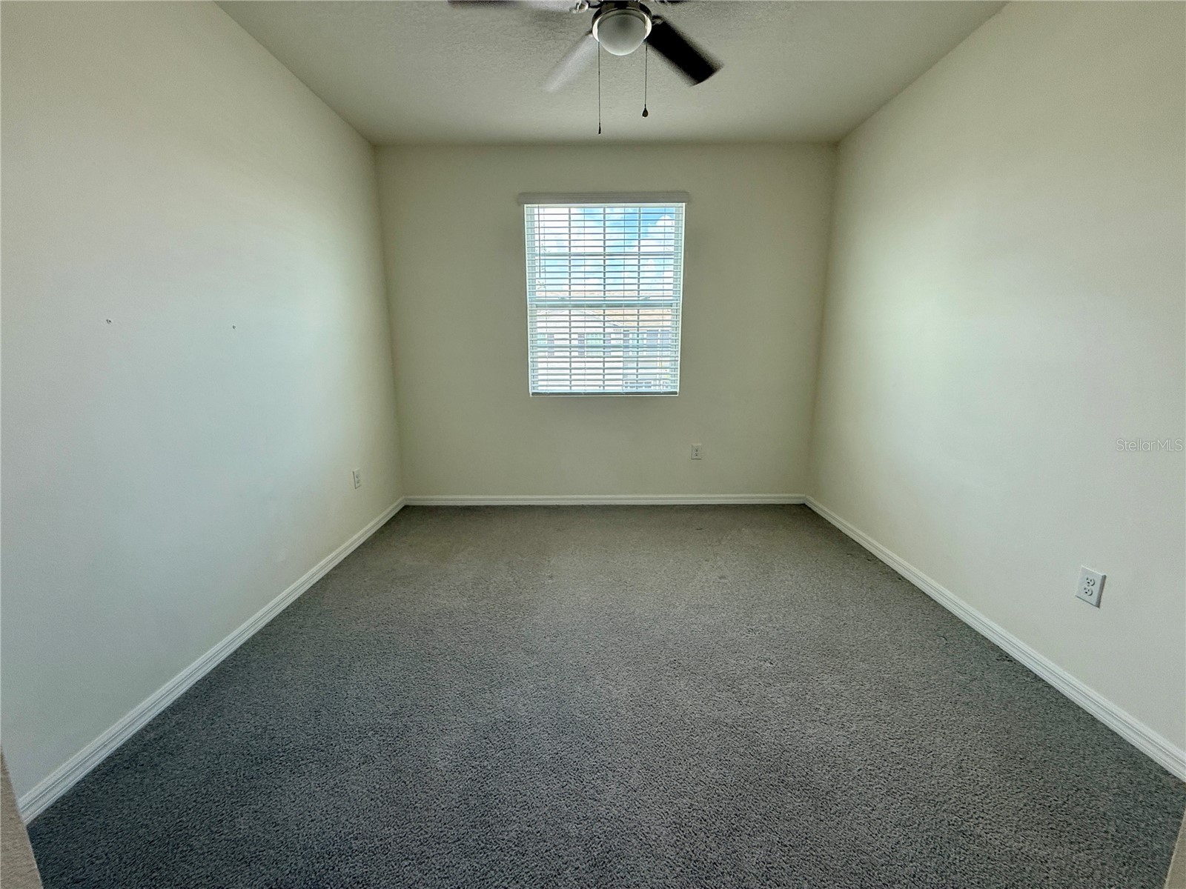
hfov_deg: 102.1
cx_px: 593
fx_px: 480
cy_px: 444
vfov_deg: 85.7
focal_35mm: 14
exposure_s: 1/120
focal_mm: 2.22
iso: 100
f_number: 2.2
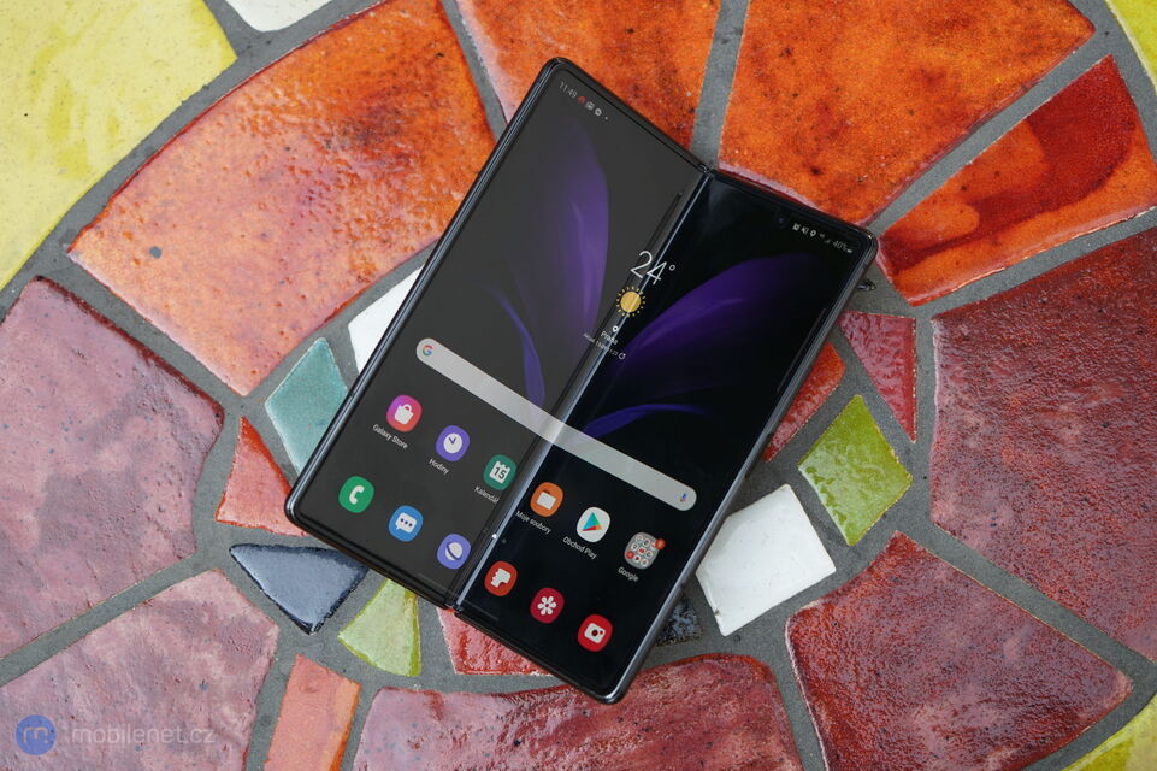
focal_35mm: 54
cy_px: 386
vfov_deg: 25.0
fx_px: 1735
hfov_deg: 36.9
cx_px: 578
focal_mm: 54
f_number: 4
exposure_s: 1/160
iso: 160
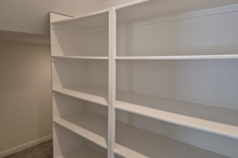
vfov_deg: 53.1
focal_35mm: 24
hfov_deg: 73.8
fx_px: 159
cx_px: 119
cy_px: 76
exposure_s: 1/120
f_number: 1.8
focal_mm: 5.4
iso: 400
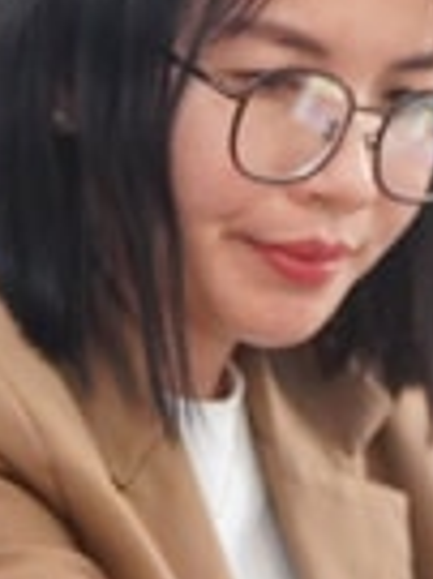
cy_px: 399
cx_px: 141
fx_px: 2890
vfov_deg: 11.4
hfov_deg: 8.6
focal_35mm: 173
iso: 4000
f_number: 4
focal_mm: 30
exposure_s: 1/160
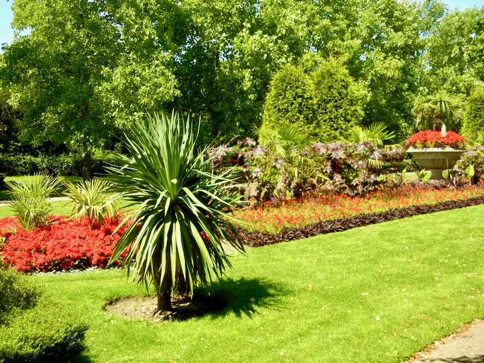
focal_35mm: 52
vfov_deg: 28.0
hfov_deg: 36.8
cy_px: 182
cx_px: 242
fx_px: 727
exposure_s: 1/422
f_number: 3.9
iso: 160
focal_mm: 9.3
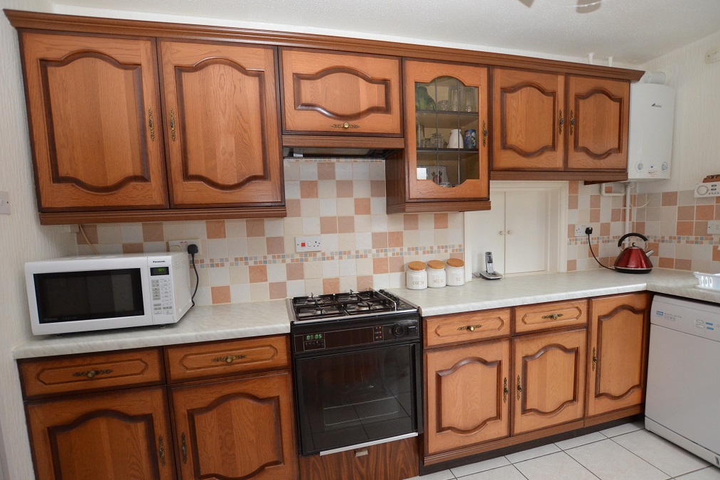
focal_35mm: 16
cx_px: 350
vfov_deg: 73.7
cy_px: 252
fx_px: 320
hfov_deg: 96.7
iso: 2000
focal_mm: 10
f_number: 4
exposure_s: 1/60
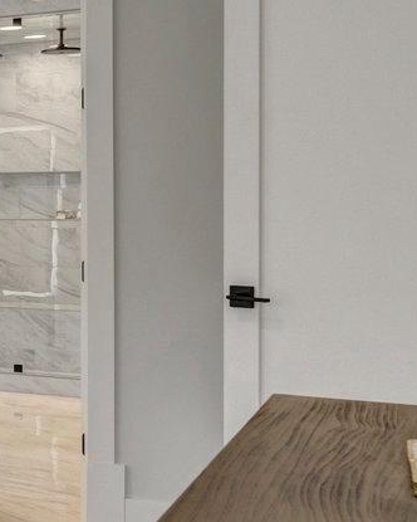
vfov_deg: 25.6
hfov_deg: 14.0
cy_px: 192
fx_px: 1142
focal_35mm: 74
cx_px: -595
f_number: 8
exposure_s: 1/125
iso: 1250
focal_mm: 16
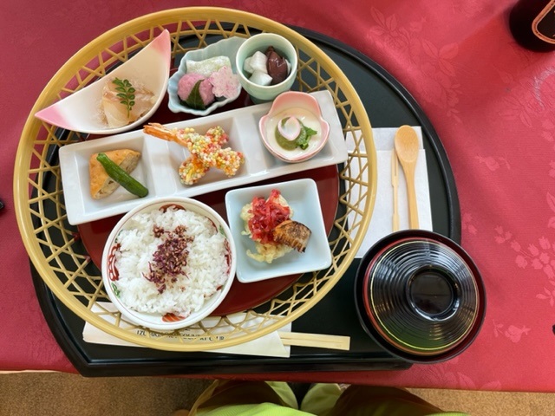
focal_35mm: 26
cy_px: 208
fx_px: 417
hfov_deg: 67.3
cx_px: 278
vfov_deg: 53.1
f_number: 1.6
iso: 64
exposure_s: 1/120
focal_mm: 4.2
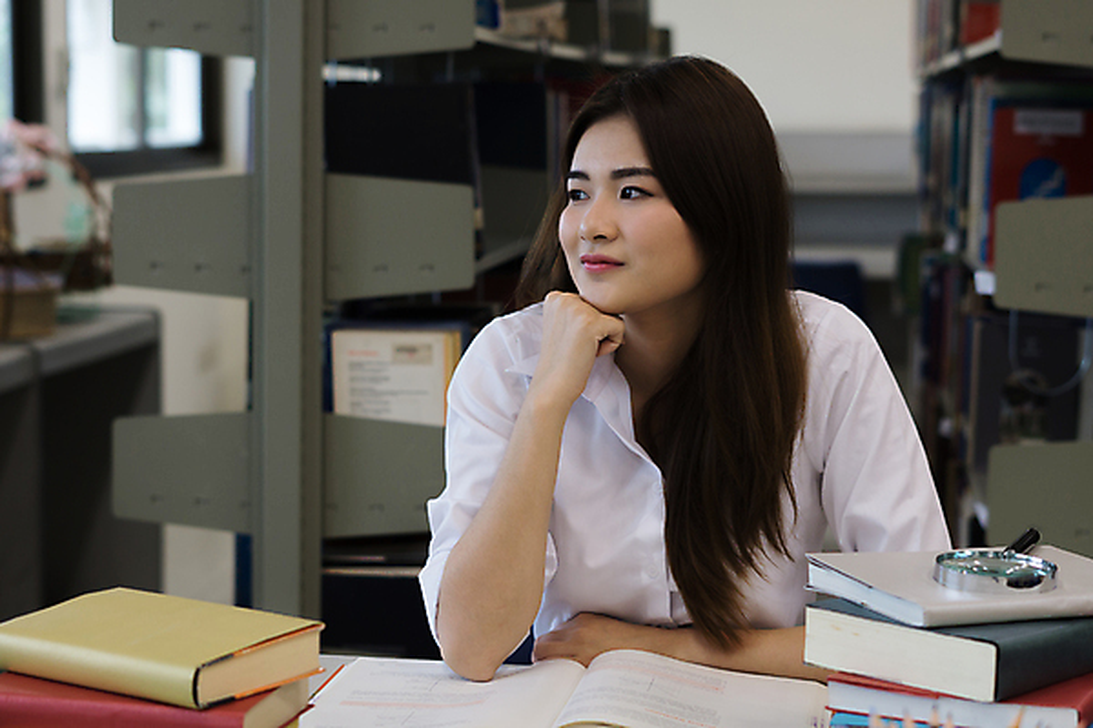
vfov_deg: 18.2
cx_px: 546
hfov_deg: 27.0
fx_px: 2277
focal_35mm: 75
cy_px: 364
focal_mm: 50
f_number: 2.8
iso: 400
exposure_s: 1/50
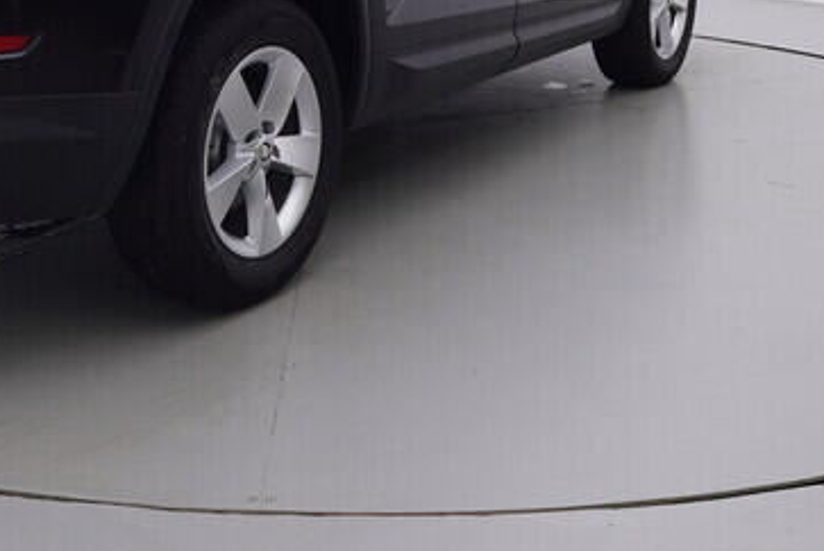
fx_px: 1453
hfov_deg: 31.4
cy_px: -5
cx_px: 277
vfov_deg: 20.8
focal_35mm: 63
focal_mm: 15
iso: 200
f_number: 5
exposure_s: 1/80
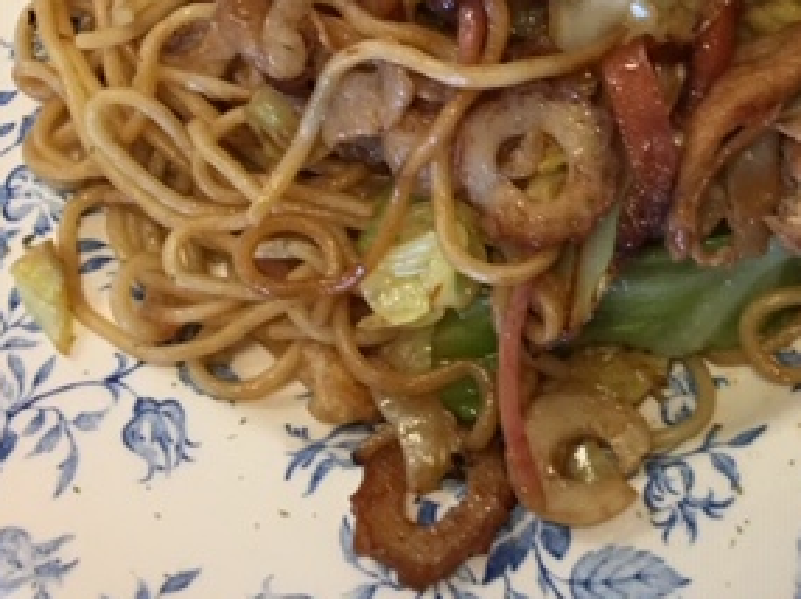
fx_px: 1503
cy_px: 56
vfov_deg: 22.0
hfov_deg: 29.0
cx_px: 664
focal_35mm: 65
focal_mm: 4.15
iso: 50
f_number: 2.2
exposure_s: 1/15
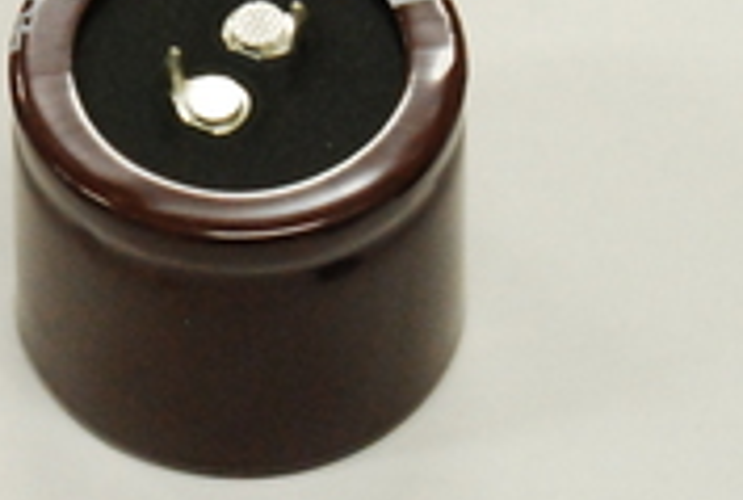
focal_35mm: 984
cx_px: 583
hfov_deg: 2.1
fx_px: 20363
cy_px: 340
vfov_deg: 1.4
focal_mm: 155
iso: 1250
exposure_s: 1/13
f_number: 14
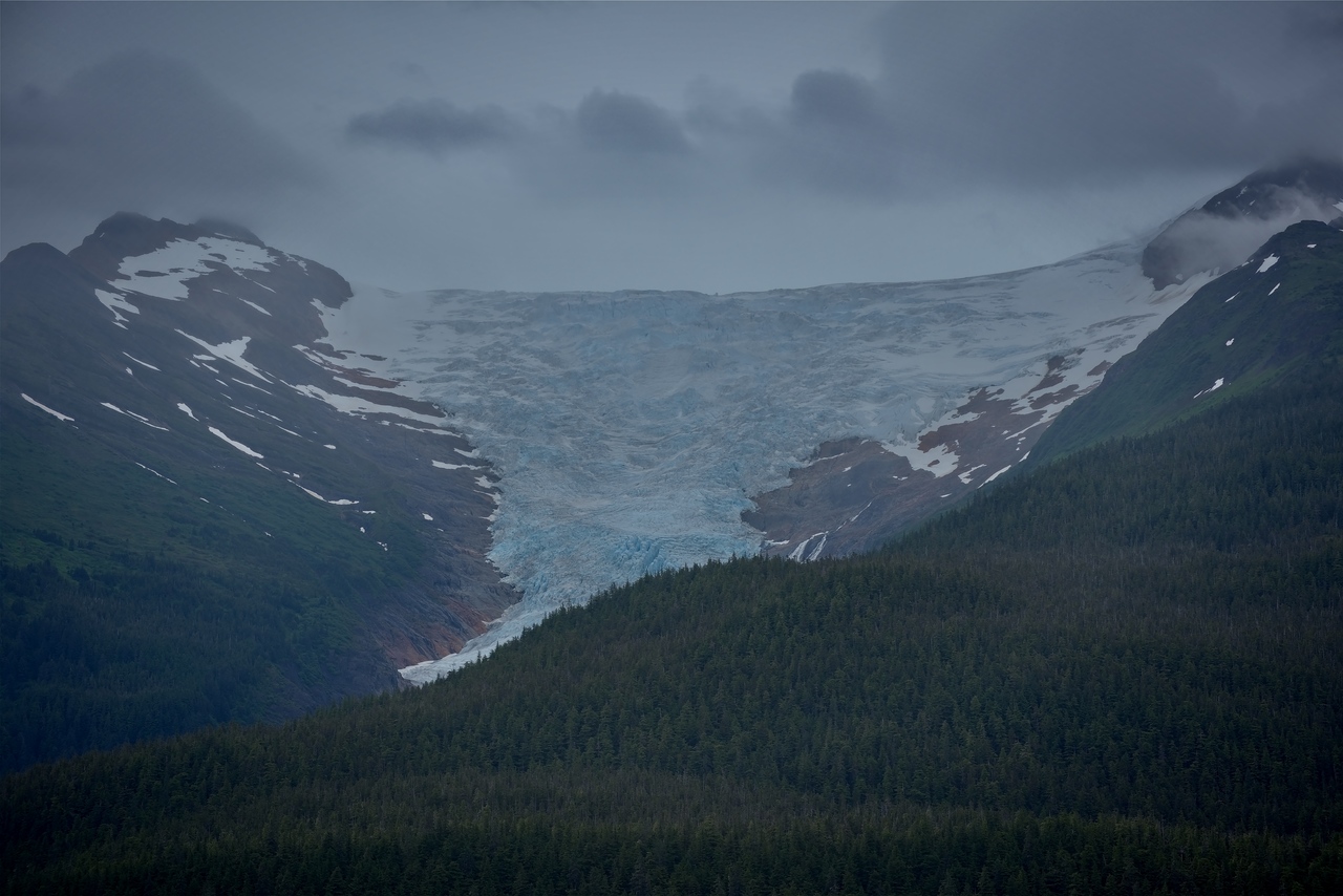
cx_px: 672
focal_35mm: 112
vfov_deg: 12.2
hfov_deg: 18.3
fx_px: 4179
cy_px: 448
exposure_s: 1/400
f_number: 10
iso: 100
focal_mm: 112
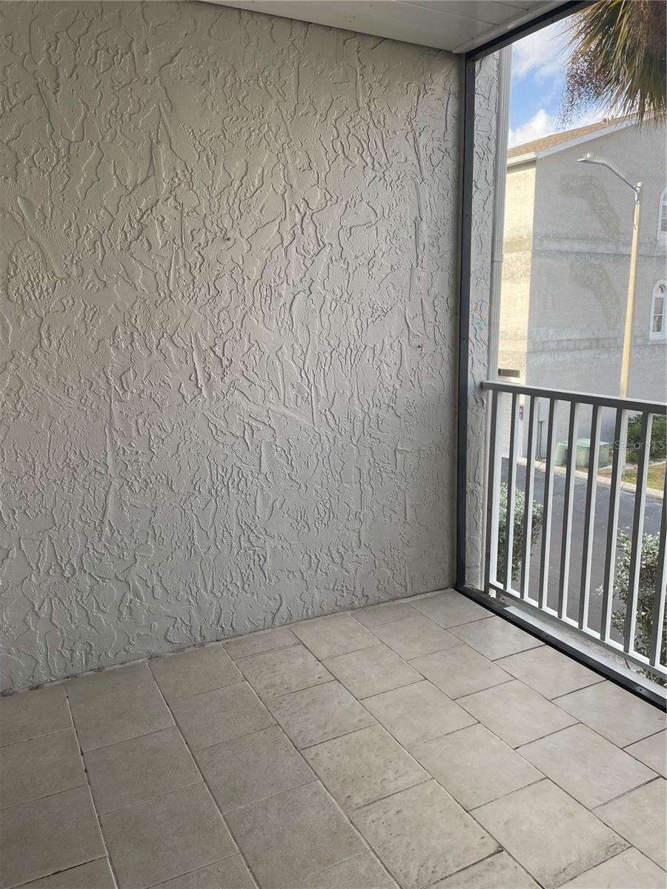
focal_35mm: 26
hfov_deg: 53.1
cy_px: 444
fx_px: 668
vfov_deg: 67.3
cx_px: 334
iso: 32
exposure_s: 1/213
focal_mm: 4.2
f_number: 1.6
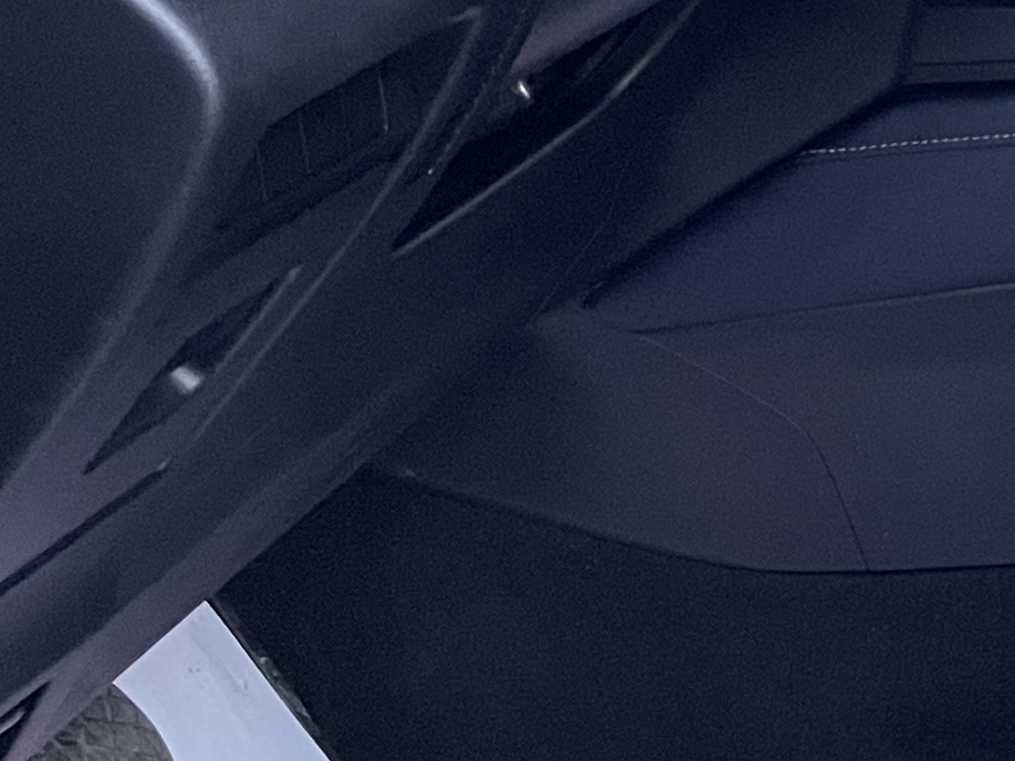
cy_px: -144
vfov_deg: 14.9
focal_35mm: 96
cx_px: 1865
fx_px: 2815
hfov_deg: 16.7
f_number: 1.6
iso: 500
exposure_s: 1/40
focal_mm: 4.2
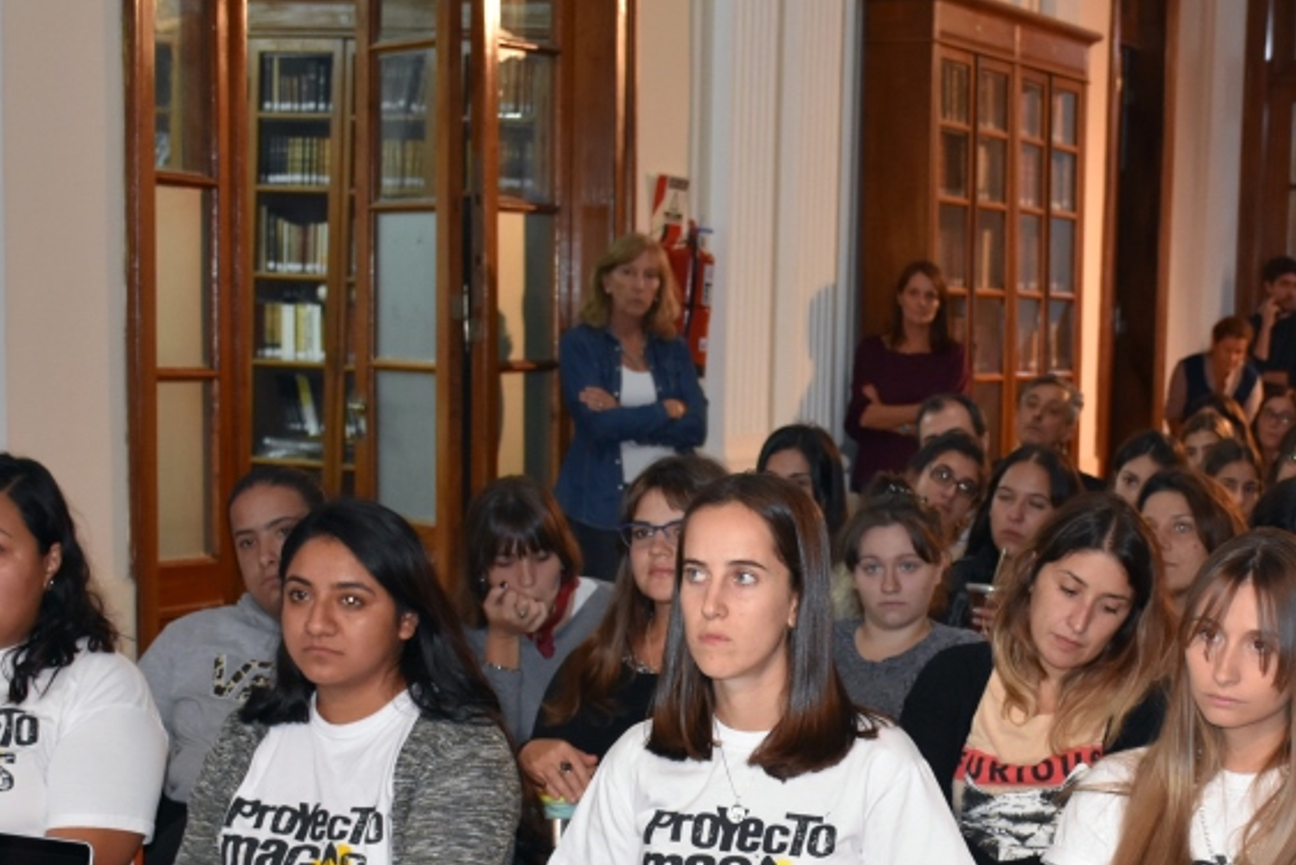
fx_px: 2953
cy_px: 707
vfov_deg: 16.5
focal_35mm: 82
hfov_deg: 24.5
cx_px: 975
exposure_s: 1/60
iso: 1600
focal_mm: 30
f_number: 4
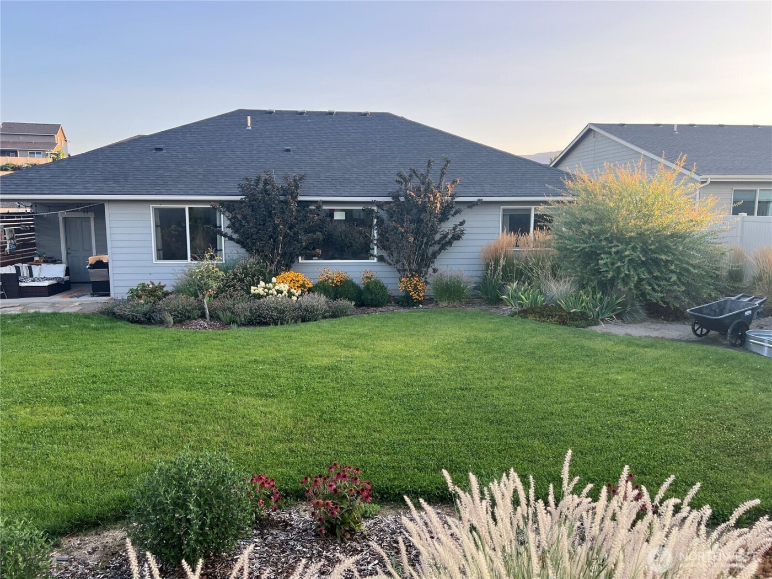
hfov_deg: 67.3
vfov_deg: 53.1
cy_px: 290
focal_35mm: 26
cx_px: 386
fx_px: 580
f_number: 1.5
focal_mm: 5.7
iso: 50
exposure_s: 1/307
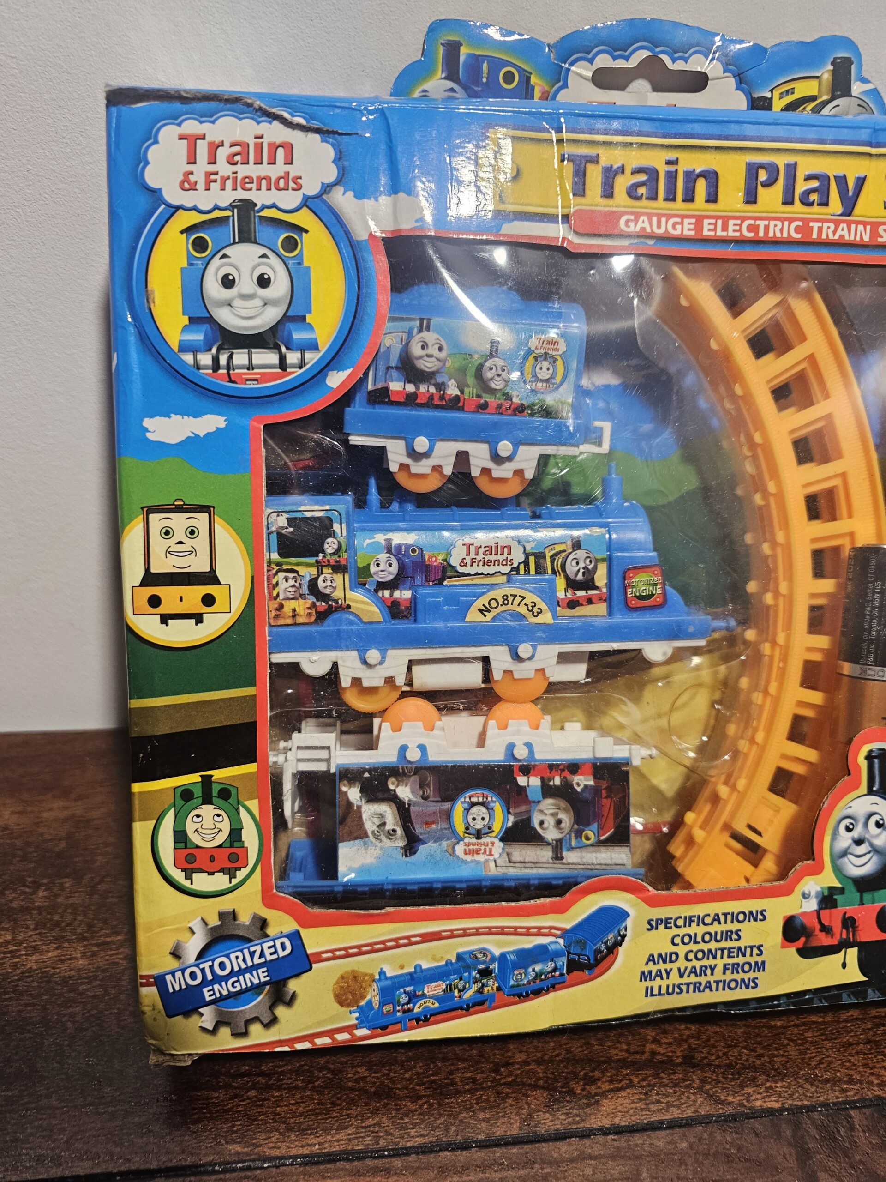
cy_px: 591
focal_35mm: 23
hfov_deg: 58.9
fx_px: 785
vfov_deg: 73.9
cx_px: 443
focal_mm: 6.3
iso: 200
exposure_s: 1/120
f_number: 1.7
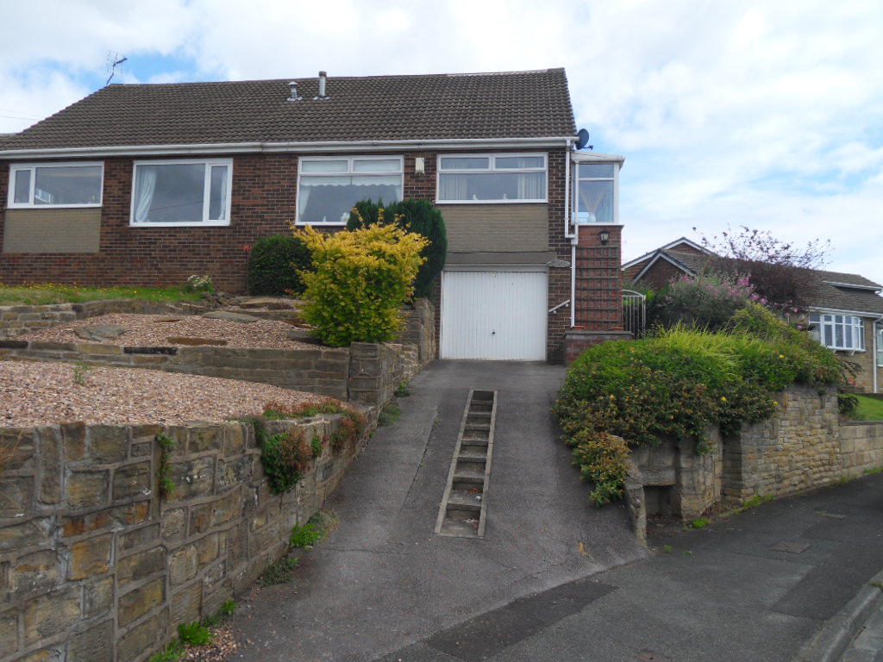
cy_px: 331
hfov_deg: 56.8
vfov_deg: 44.2
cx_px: 442
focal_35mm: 32
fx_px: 816
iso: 80
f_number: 8.2
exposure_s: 1/125
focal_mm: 5.6
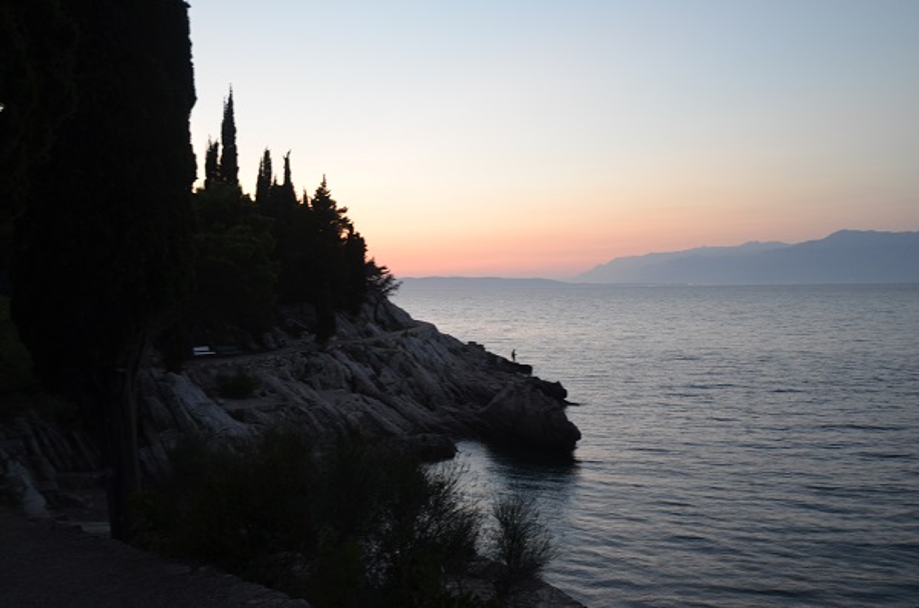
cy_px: 304
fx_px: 917
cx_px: 460
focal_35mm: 36
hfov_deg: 53.2
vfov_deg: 36.7
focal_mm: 24
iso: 640
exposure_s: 1/2.5
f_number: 4
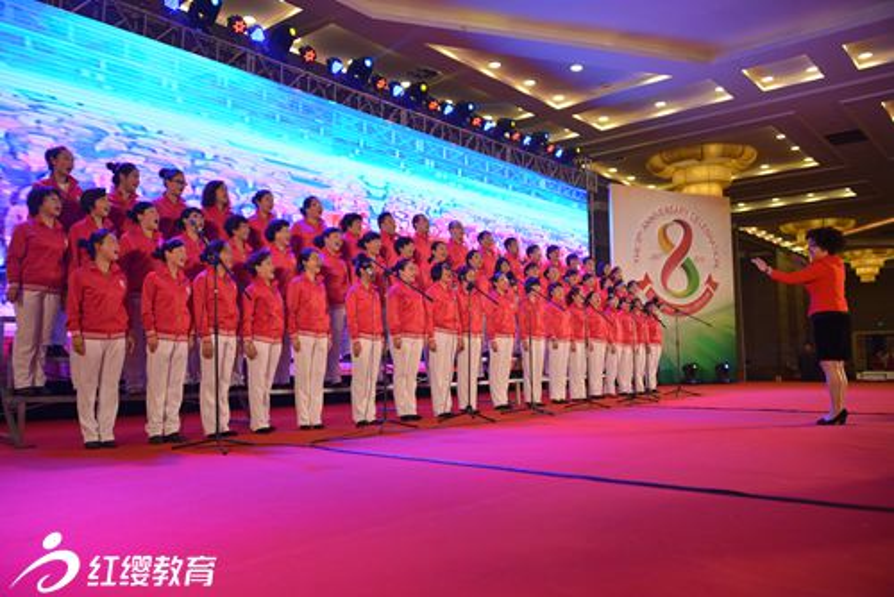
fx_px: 696
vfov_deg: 46.5
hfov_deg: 65.4
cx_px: 447
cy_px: 298
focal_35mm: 28
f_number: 3.5
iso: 1250
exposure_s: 1/400
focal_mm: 28
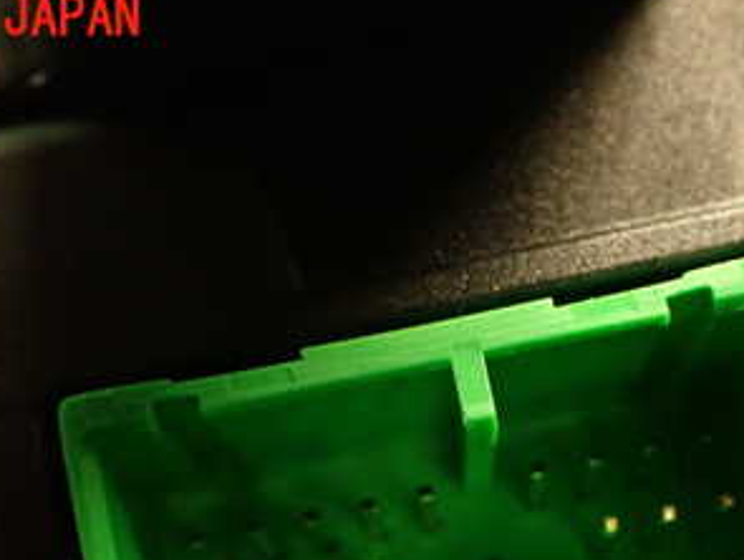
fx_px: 1399
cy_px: 555
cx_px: 439
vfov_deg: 21.8
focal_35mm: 65
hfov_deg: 29.7
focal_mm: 5.79
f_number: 2.4
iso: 800
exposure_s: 1/25
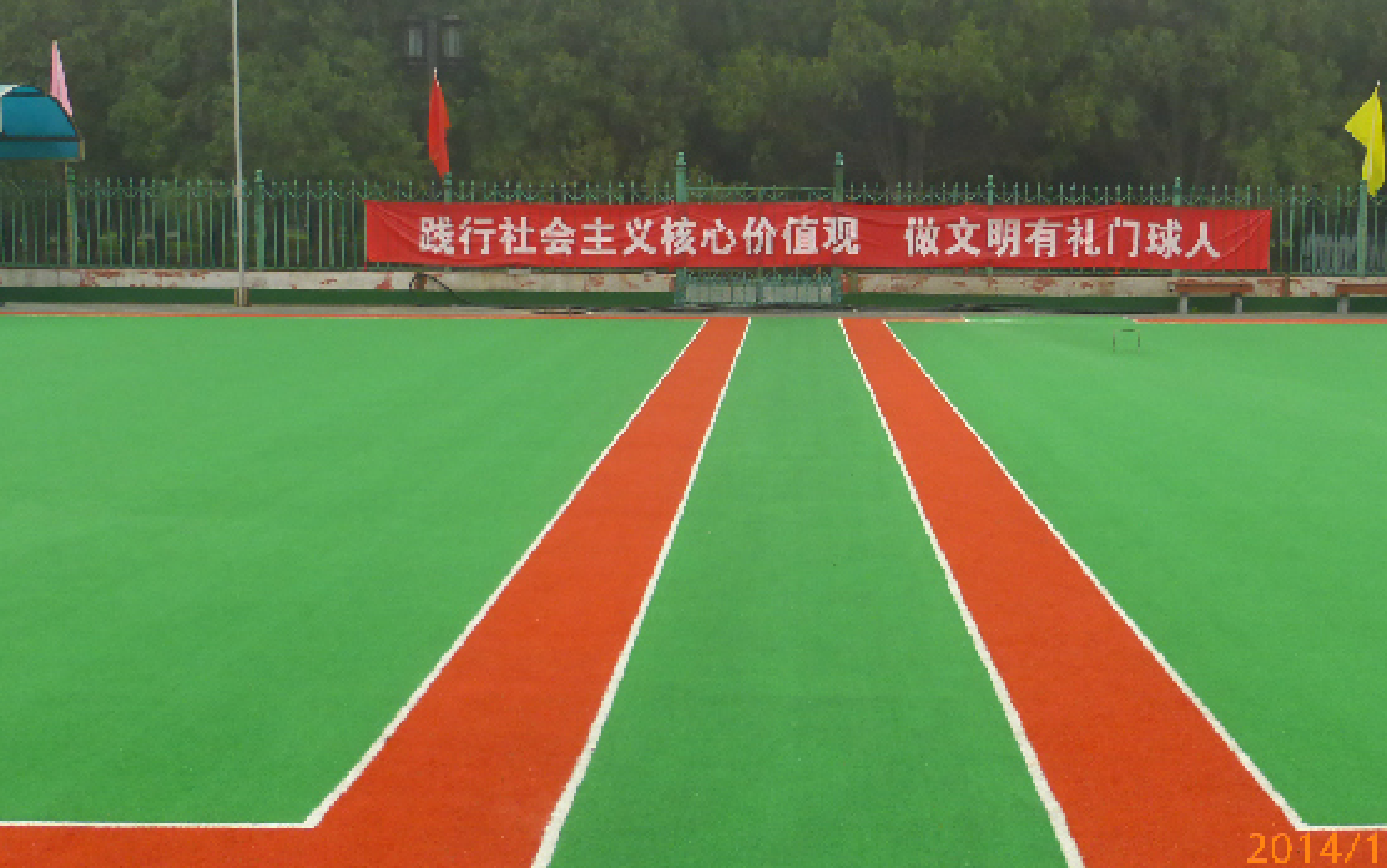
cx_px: 826
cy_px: 323
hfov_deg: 49.0
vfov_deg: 31.9
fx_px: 1513
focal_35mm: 40
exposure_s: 1/250
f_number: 3.6
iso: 250
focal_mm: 5.4
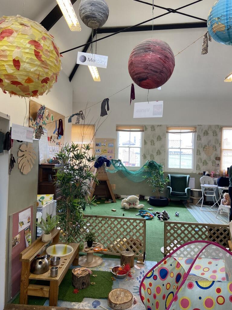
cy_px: 155
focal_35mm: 26
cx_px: 116
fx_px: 232
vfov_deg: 67.3
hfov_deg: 53.1
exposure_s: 1/100
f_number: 1.8
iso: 125
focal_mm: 4.25
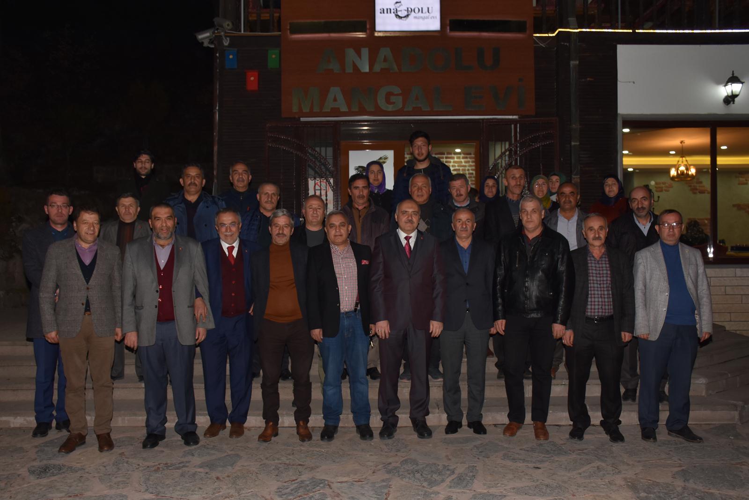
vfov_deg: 40.0
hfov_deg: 57.2
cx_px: 374
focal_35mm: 33
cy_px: 250
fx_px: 687
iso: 500
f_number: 6.3
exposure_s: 1/60
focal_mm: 22
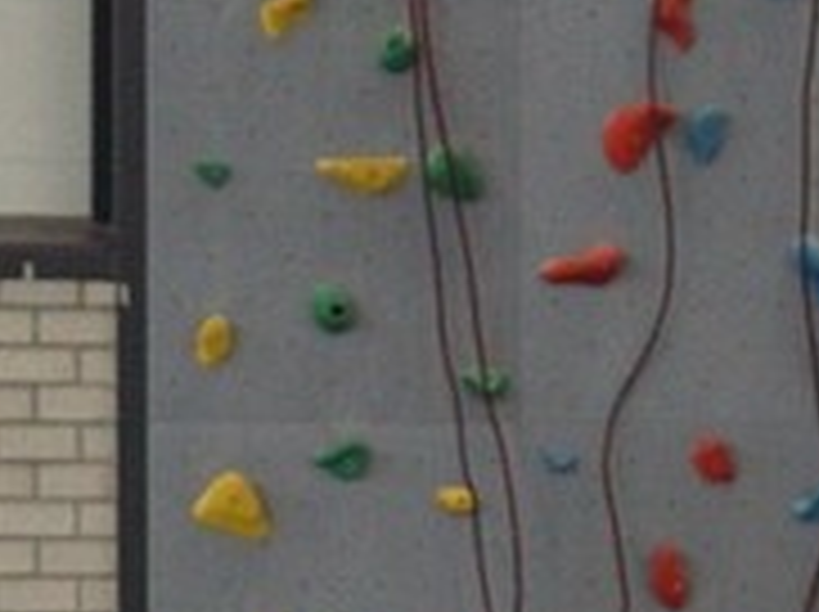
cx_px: -477
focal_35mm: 406
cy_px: 1134
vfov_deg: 3.6
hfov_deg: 4.8
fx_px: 9593
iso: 1250
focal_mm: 50
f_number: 4
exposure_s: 1/250
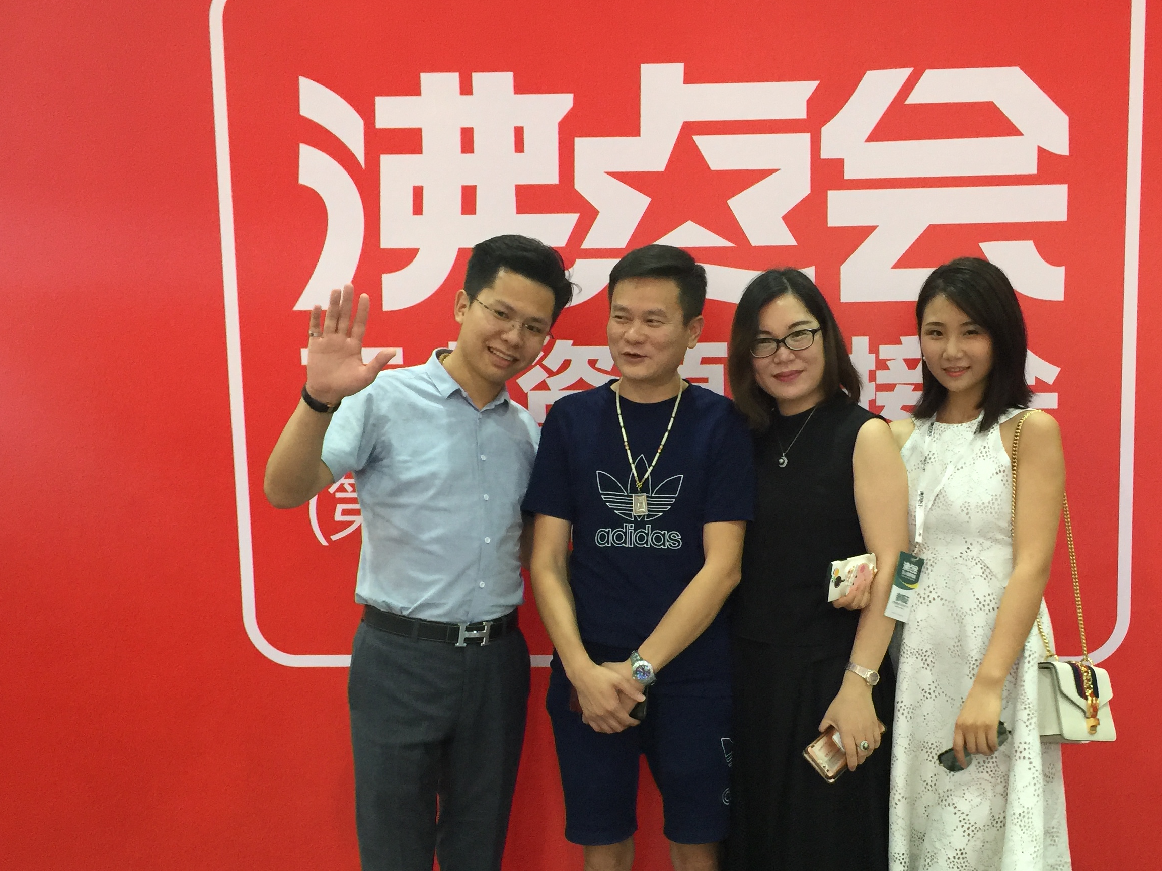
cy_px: 586
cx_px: 754
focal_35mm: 41
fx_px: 1376
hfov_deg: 45.2
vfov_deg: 34.8
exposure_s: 1/17
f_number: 2.2
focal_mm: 4.15
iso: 100
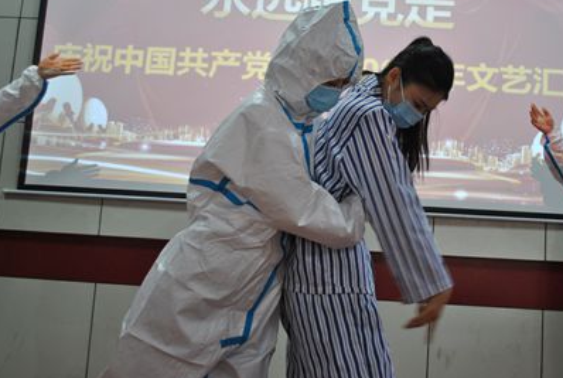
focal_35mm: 49
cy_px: 147
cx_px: 347
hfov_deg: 40.0
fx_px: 768
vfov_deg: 27.6
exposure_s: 1/25
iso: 400
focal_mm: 26
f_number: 4.2
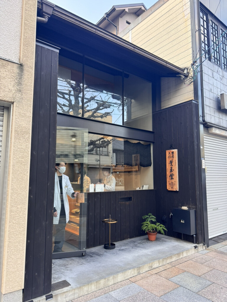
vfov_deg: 71.6
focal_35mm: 24
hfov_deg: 56.8
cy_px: 151
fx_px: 210
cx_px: 114
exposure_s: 1/121
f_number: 1.78
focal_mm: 6.76
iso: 125
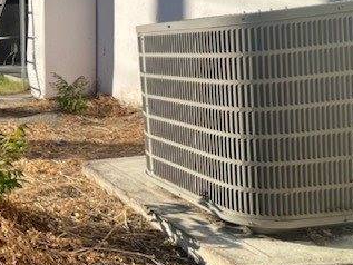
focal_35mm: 42
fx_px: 428
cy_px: 92
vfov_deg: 34.1
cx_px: -104
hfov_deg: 33.2
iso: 32
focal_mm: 1.57
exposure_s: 1/1143
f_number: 1.8
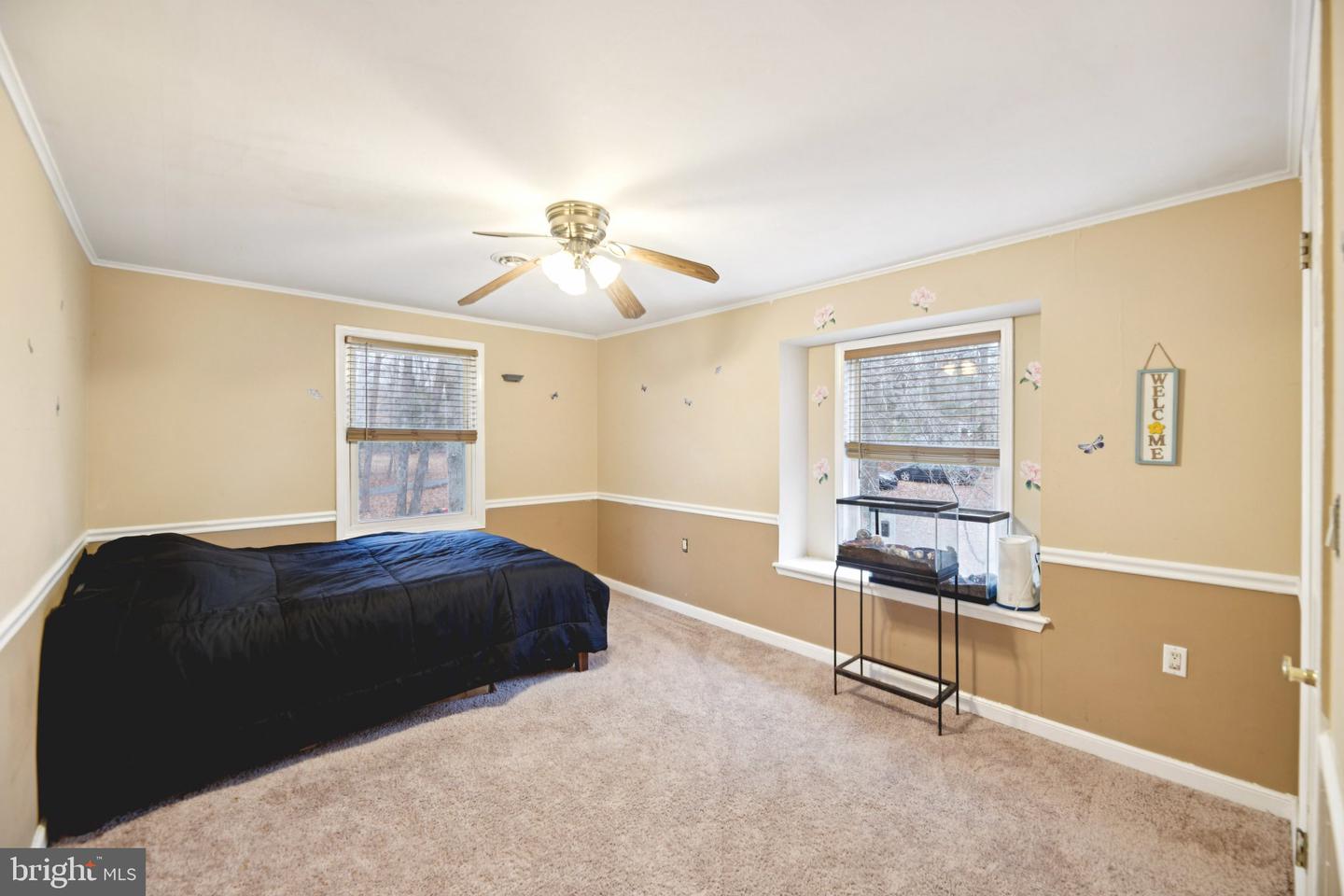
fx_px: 523
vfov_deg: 81.2
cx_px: 672
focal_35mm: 14
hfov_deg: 104.3
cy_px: 448
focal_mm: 14
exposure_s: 1/5
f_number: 8
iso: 400
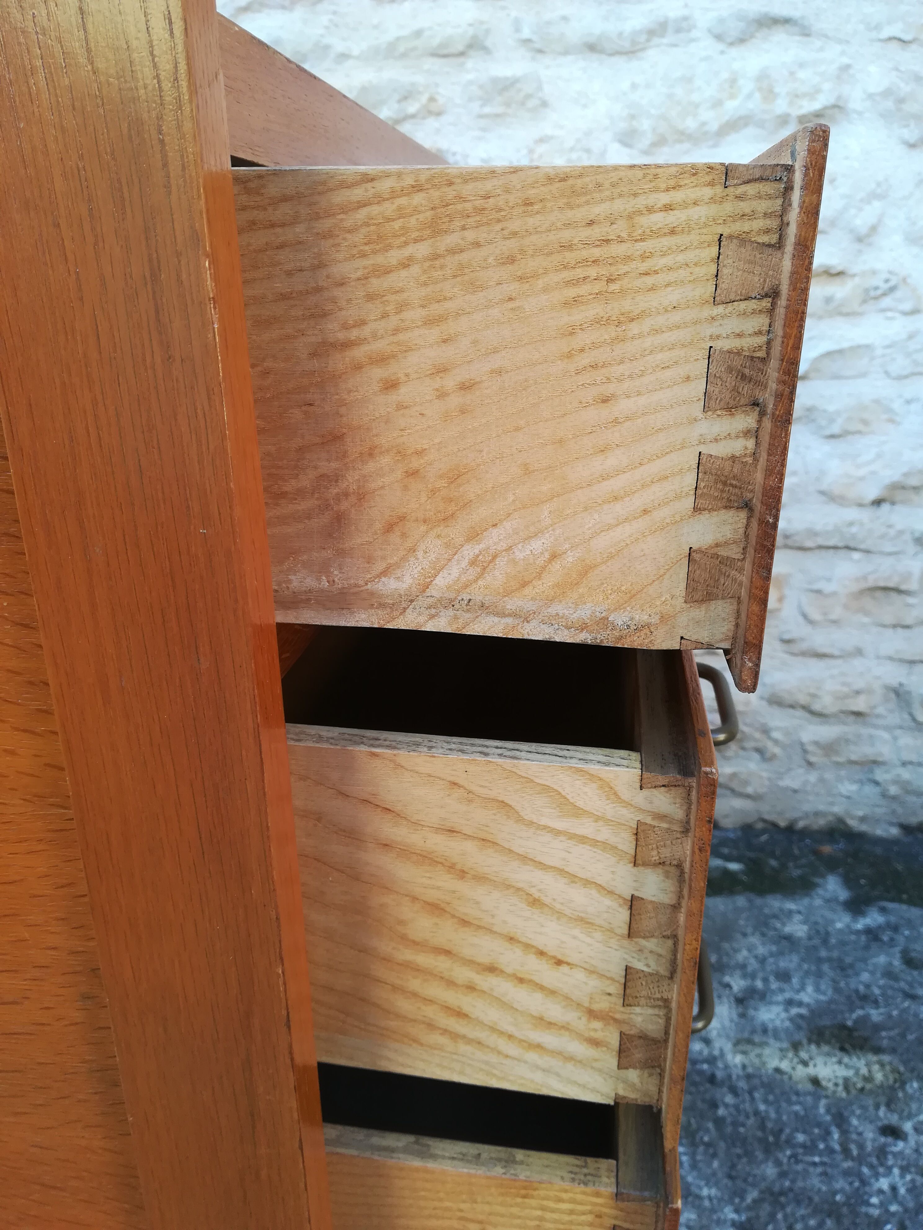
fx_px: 924
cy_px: 615
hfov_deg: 53.1
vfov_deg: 67.3
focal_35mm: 26
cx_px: 462
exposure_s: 1/50
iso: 64
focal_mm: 3.83
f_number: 2.2
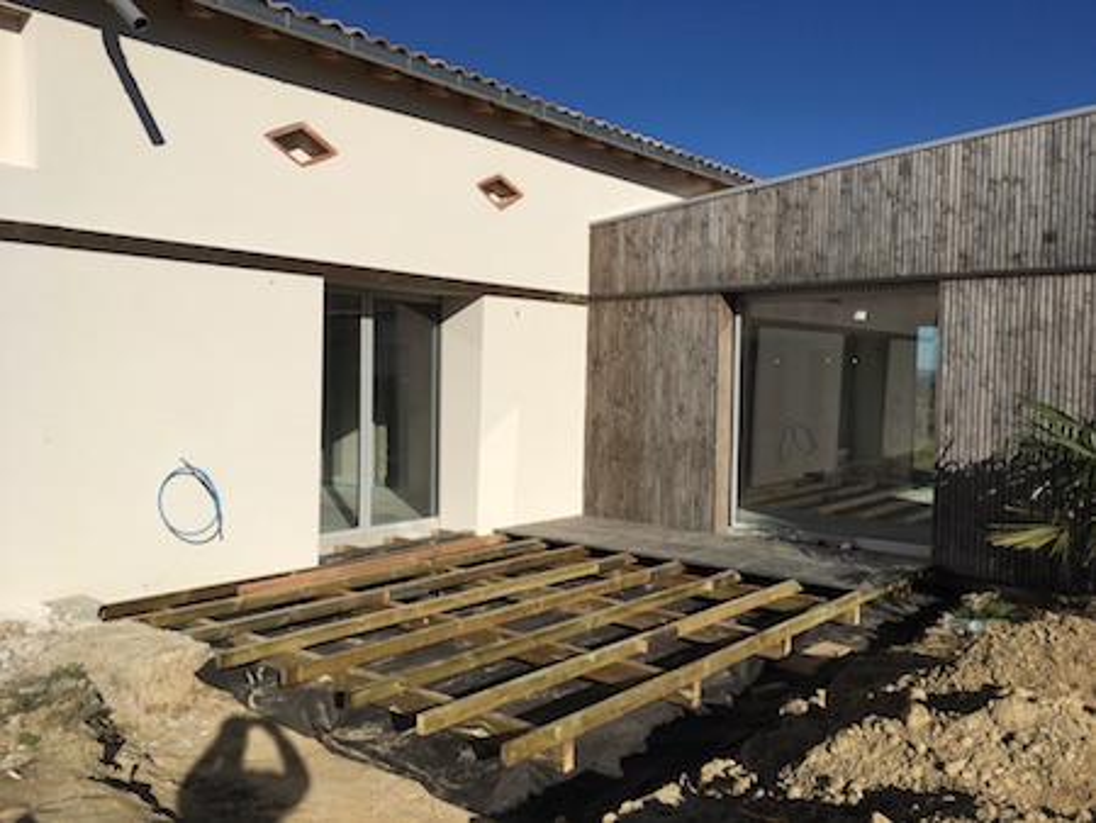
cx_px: 548
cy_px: 412
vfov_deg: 48.3
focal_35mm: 29
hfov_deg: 61.6
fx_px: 919
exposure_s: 1/4525
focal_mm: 4.15
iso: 25
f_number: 2.2
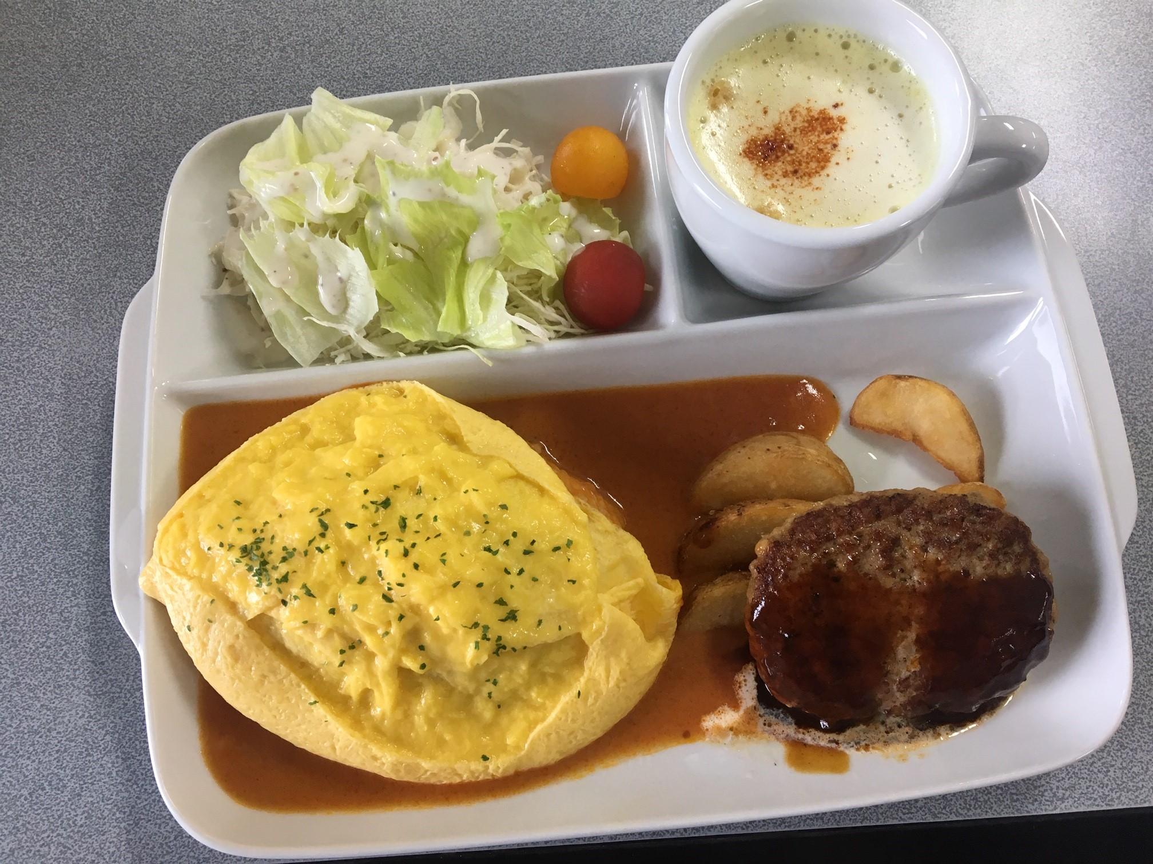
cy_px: 432
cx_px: 576
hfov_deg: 61.7
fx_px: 966
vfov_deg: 48.2
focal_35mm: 29
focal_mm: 4.2
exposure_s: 1/30
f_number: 2.2
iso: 64
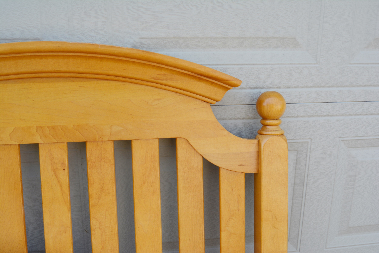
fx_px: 411
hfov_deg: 49.6
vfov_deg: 34.2
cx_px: 190
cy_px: 126
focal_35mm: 39
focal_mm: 26
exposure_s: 1/250
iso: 200
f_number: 8
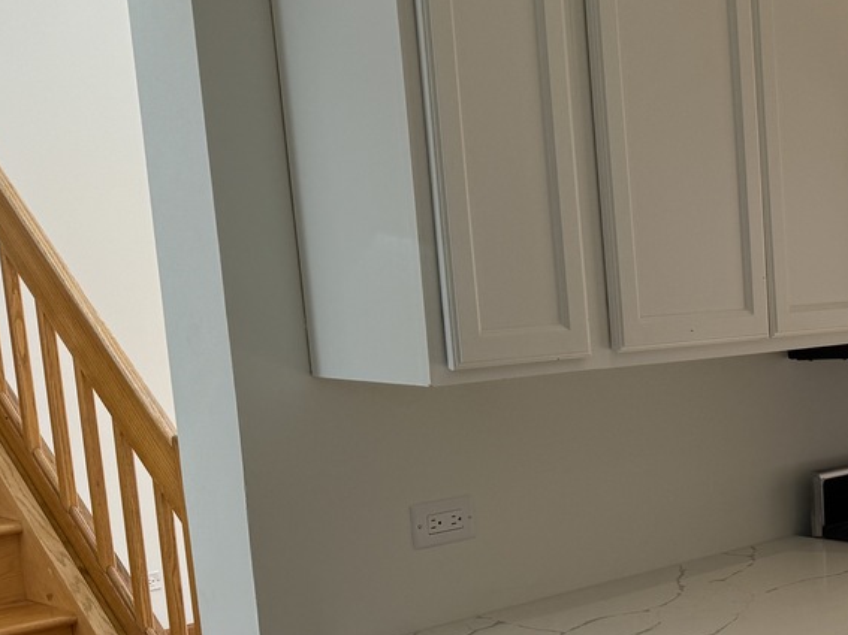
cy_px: 527
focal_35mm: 61
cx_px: 1038
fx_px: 1494
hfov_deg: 27.5
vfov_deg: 23.6
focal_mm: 6.76
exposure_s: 1/580
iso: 100
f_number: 1.78
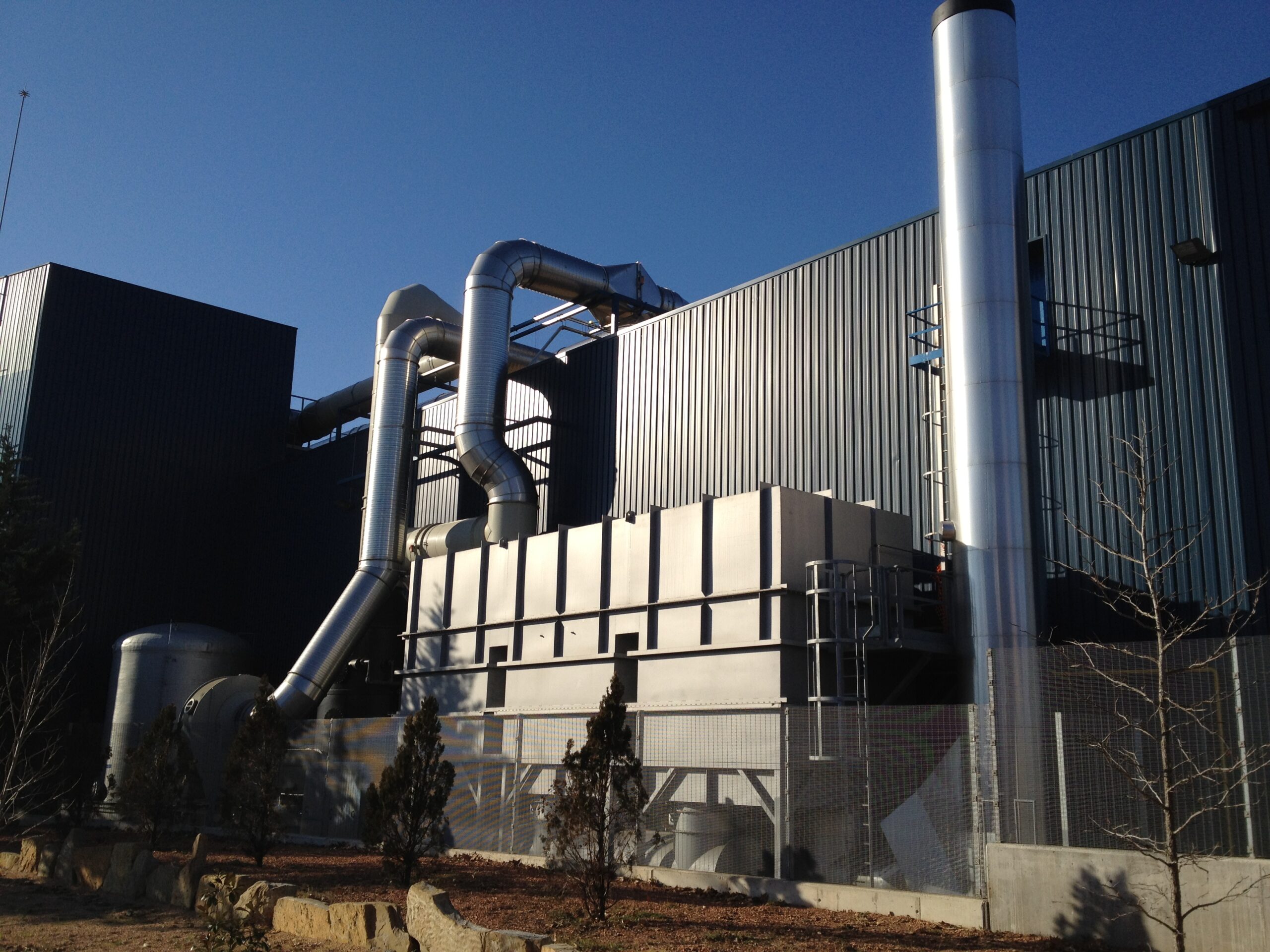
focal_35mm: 35
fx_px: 1284
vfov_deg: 40.7
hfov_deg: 52.6
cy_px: 476
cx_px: 635
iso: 64
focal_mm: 4.28
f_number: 2.4
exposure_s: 1/2632
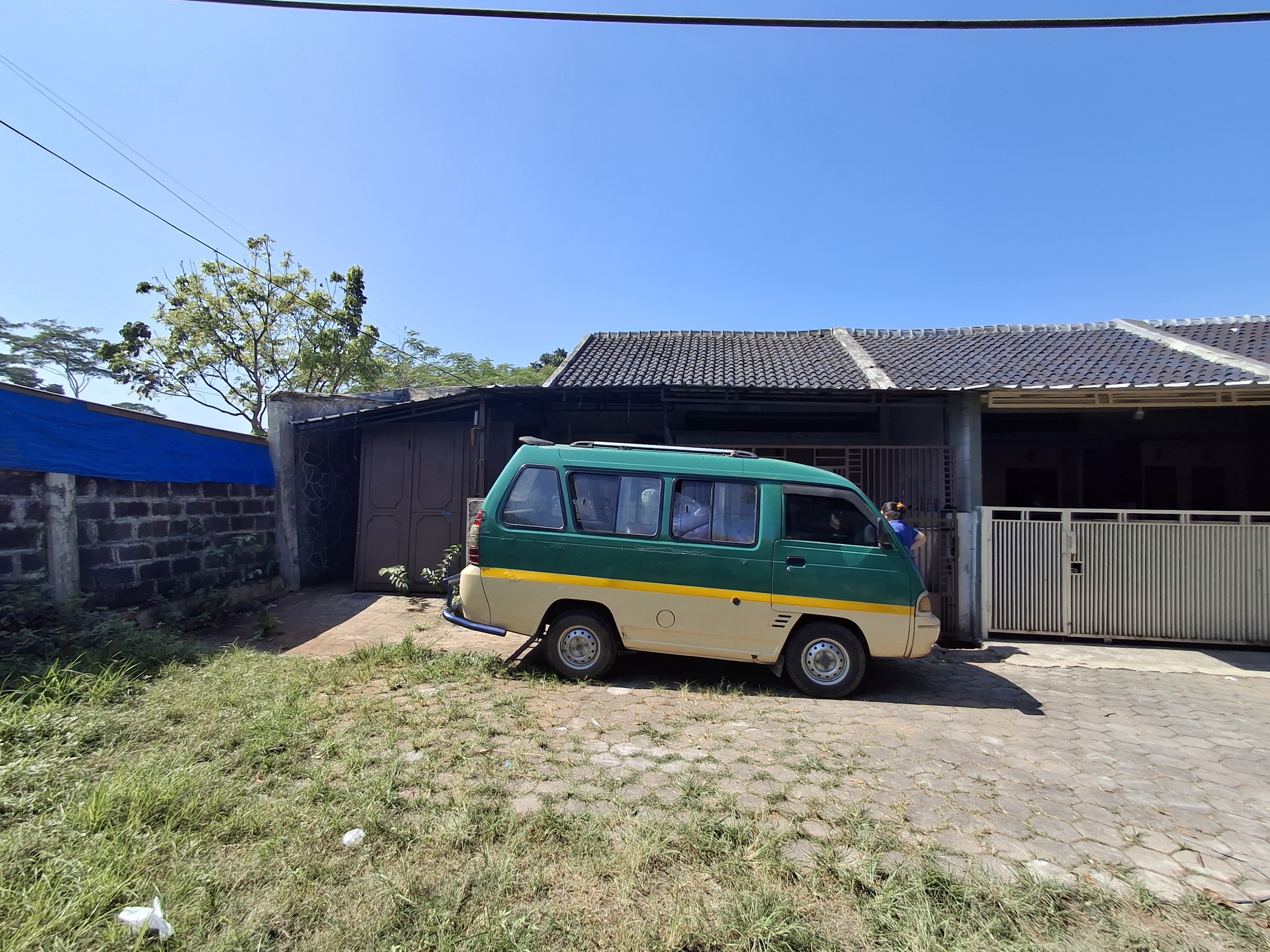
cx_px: 635
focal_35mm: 16
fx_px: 587
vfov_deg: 78.1
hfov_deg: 94.5
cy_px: 476
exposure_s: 1/1575
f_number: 2.2
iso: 40
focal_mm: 1.64
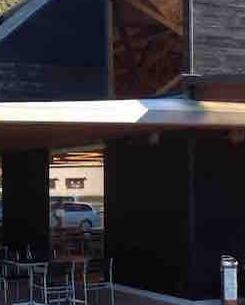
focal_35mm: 86
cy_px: 153
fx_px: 779
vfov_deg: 22.2
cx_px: 96
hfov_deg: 17.9
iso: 40
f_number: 2.4
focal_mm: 2.87
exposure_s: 1/185
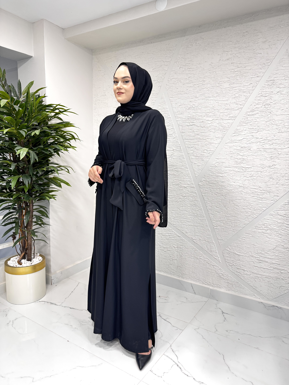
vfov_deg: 71.6
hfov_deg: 56.8
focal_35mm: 24
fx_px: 267
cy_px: 192
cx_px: 144
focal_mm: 6.76
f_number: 1.78
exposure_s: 1/50
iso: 125
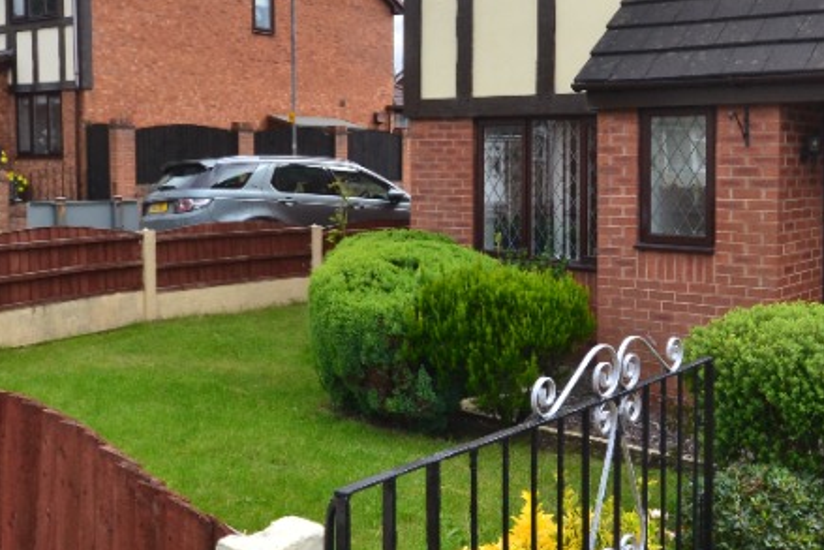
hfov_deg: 44.8
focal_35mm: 42
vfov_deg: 31.8
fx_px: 962
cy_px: 206
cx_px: 618
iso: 400
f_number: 10
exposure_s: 1/320
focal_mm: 12
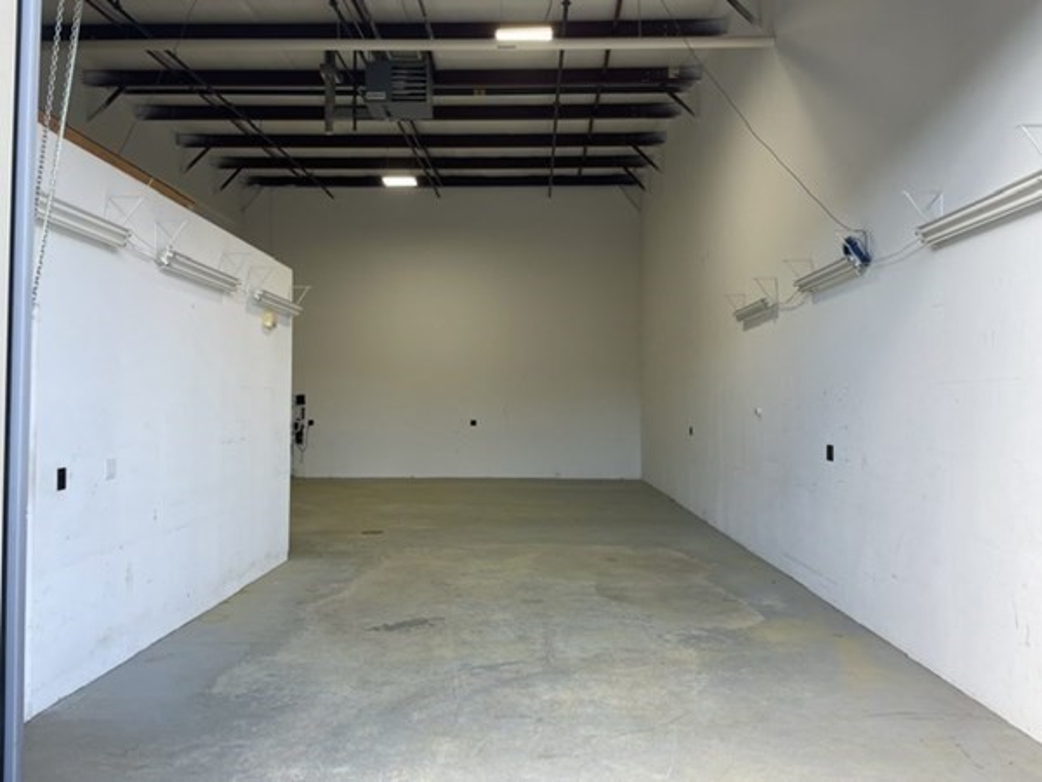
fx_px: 783
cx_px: 521
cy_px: 391
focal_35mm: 26
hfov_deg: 67.3
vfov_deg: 53.1
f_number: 1.6
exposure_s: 1/128
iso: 32
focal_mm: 4.2
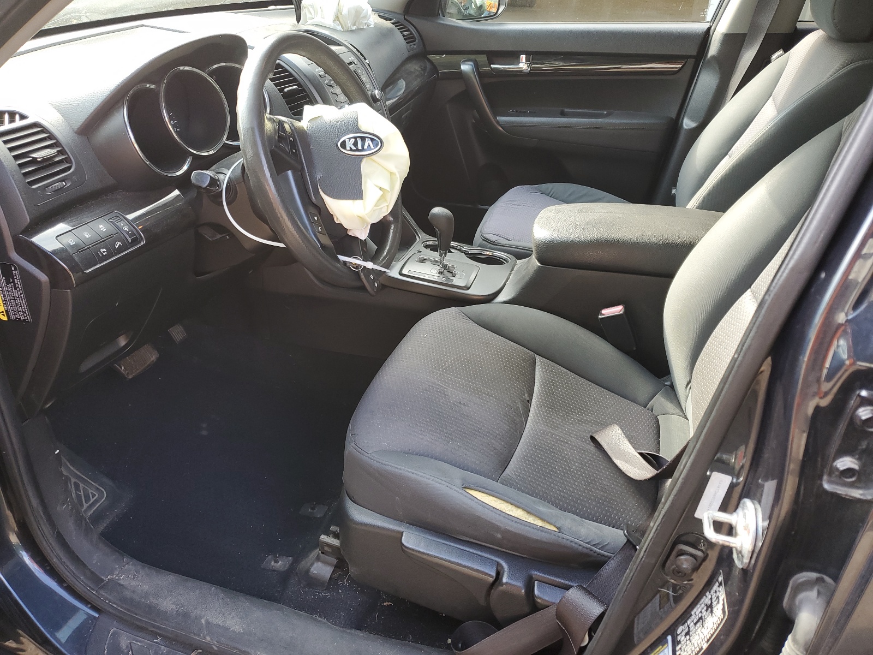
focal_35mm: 26
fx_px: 656
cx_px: 436
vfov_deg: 53.1
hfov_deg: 67.3
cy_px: 328
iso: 65
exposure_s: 1/120
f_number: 1.5
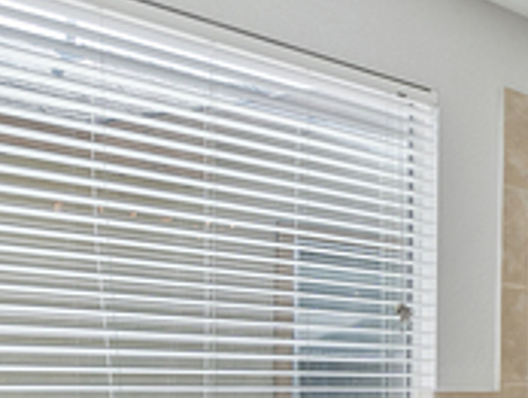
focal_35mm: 53
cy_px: 378
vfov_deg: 26.4
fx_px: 810
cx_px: 922
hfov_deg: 22.8
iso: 320
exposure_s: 1/20
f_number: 6.3
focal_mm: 10
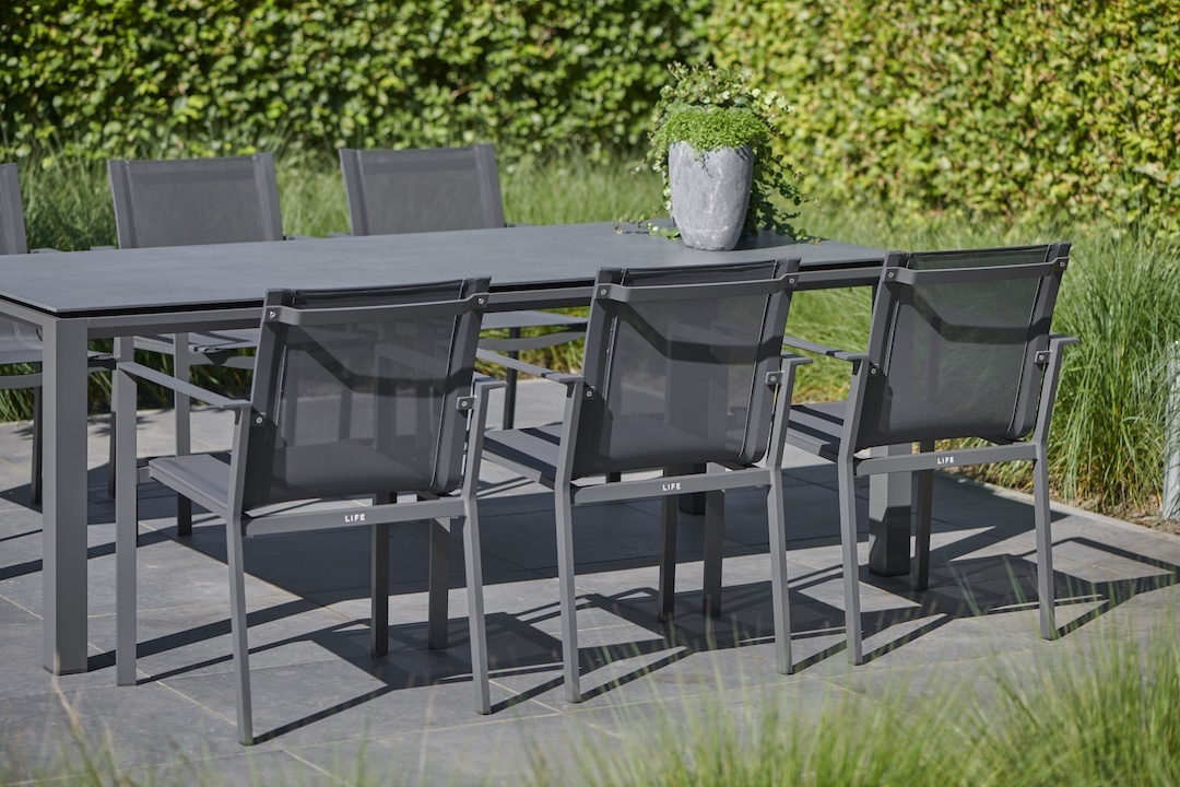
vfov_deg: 13.0
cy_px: 394
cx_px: 590
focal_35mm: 105
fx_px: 3441
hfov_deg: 19.5
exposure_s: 1/800
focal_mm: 105
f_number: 4.5
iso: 100
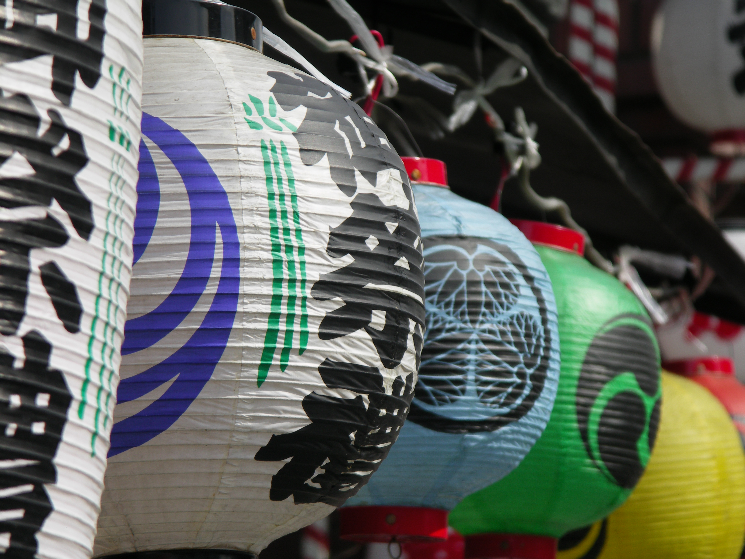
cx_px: 372
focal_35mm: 200
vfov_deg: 7.4
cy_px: 280
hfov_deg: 9.9
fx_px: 4304
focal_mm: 50.8
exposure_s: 1/800
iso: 50
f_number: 3.5
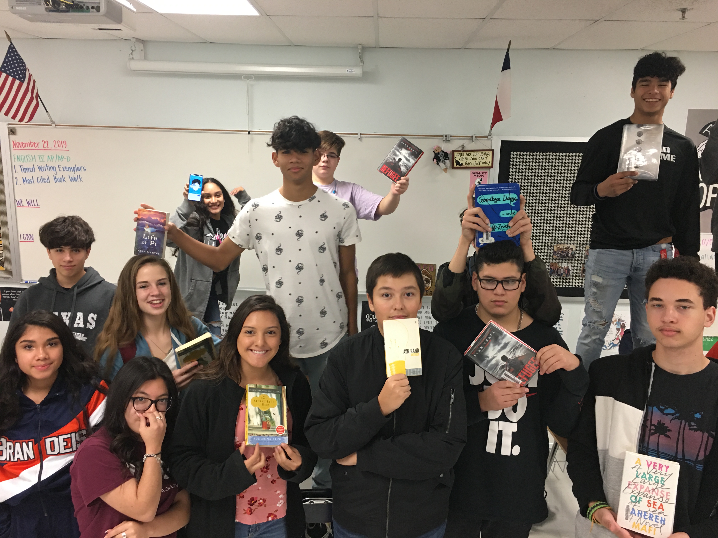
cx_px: 359
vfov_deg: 48.2
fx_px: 602
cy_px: 269
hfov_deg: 61.7
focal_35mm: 29
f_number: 2.2
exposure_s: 1/15
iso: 80
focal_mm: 4.15
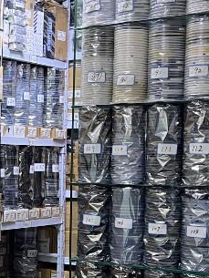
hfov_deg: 14.7
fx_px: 740
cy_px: 183
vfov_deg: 21.2
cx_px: -124
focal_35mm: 92
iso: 160
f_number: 1.5
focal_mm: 5.7
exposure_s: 1/50
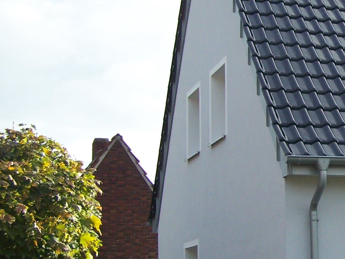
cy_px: 116
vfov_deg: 15.9
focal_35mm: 93
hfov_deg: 20.0
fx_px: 928
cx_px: 390
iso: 80
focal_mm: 6.3
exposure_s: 1/400
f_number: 2.8
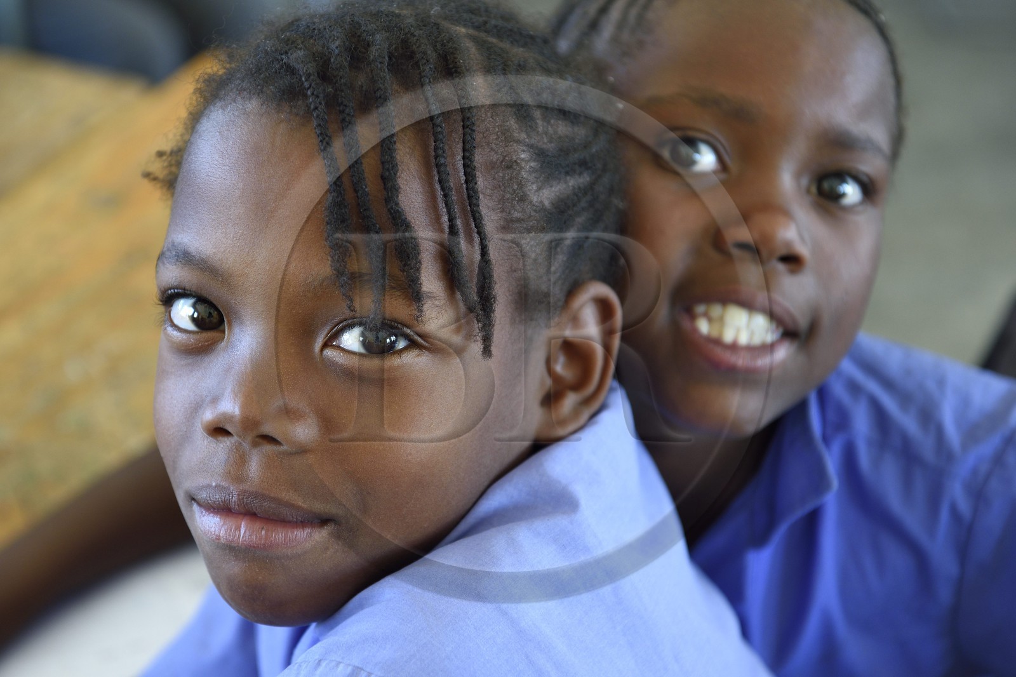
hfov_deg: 28.8
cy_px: 338
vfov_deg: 19.4
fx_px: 1975
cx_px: 508
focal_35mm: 70
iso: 800
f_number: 4.5
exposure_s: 1/125
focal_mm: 70
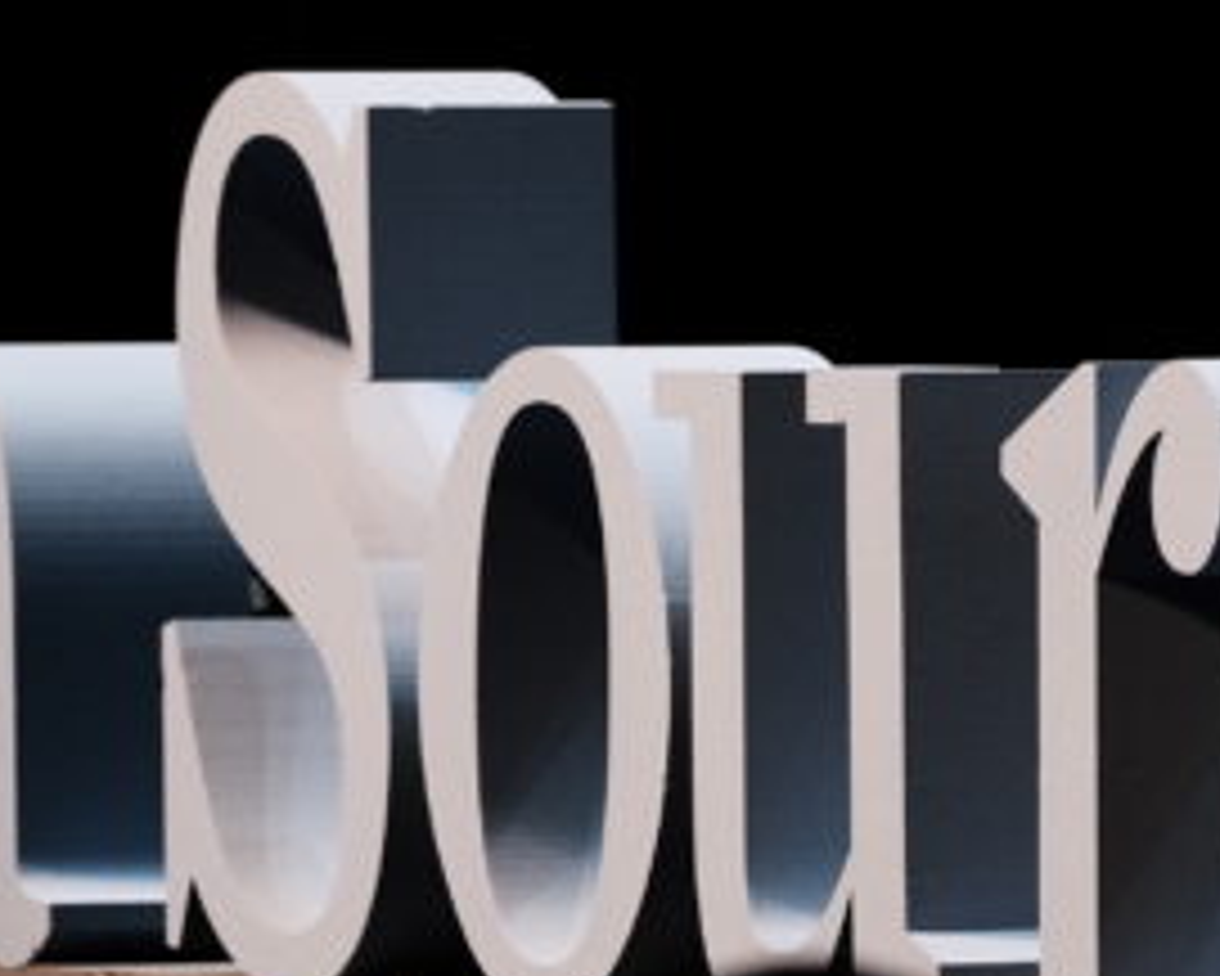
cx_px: 529
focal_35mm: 557
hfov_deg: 3.5
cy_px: 499
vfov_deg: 2.8
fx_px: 20119
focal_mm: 140
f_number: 4
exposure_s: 1/80
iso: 2500
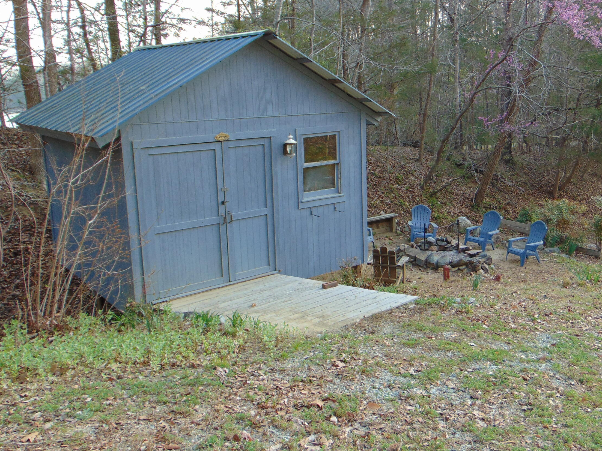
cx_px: 373
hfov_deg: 53.4
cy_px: 200
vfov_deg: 41.7
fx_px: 591
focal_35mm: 34
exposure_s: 1/80
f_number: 3
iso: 80
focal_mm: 4.5
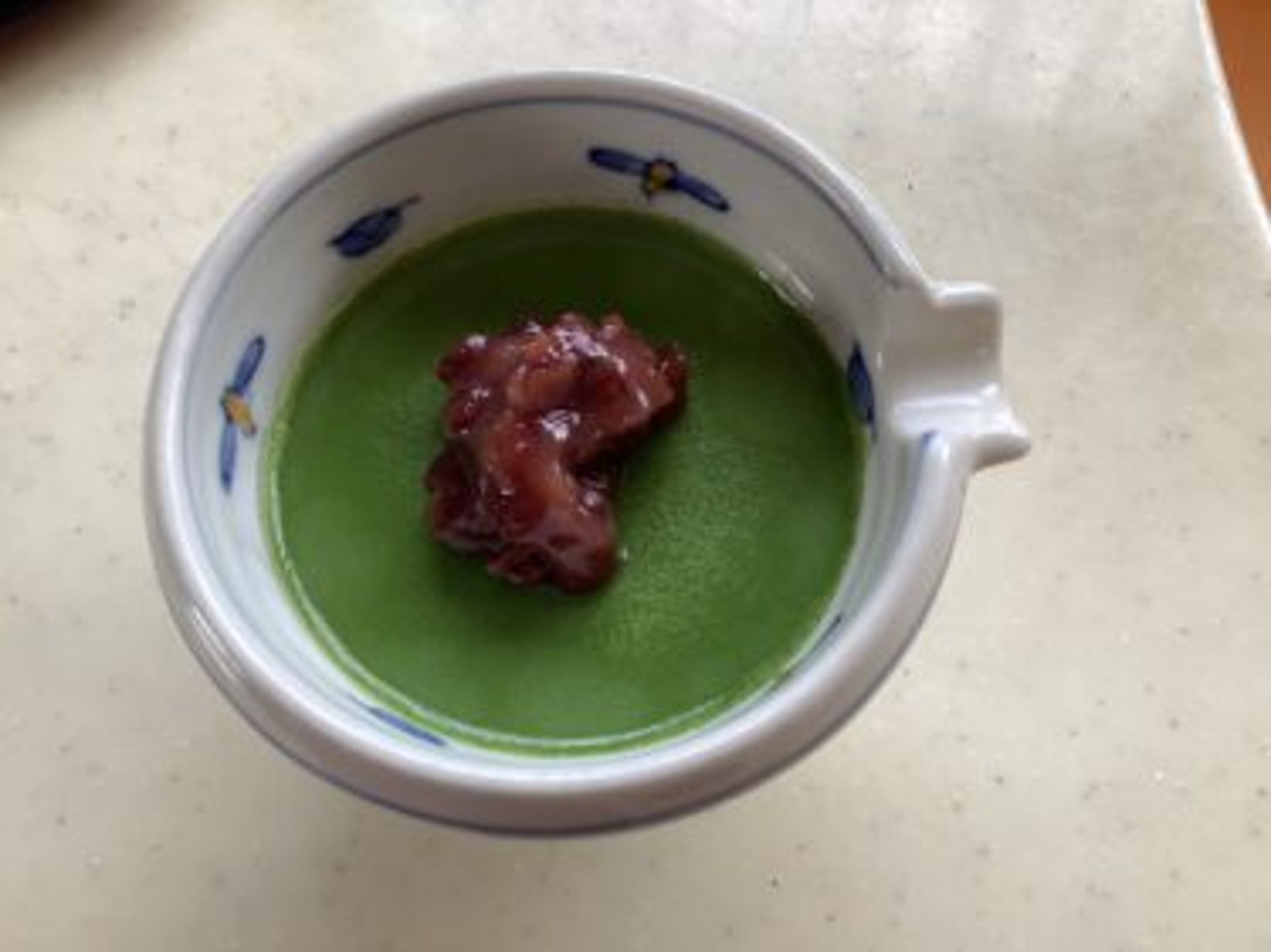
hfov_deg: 58.4
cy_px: 476
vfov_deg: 45.4
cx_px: 636
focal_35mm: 31
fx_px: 1138
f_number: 2.4
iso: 80
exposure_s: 1/120
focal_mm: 3.3
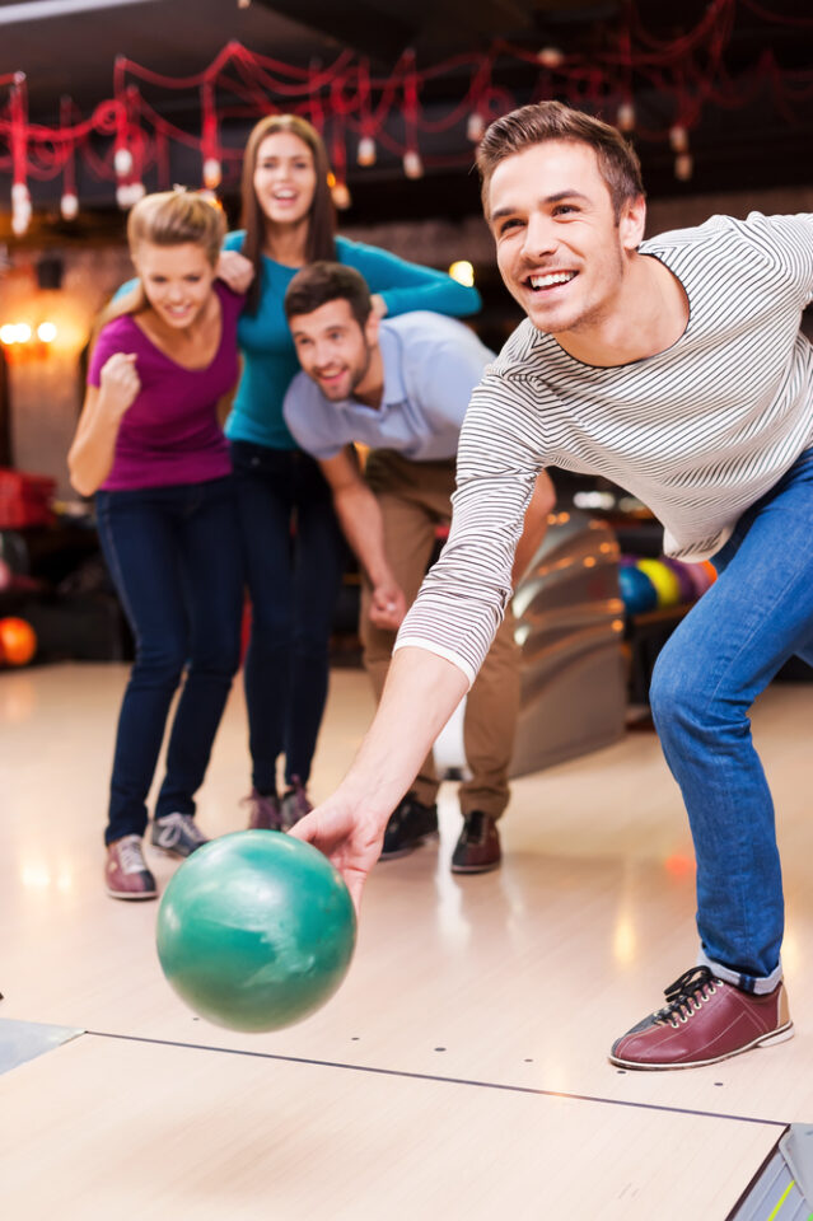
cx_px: 406
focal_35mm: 50
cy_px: 610
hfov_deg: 27.0
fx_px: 1695
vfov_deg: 39.6
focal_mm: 50
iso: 400
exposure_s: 1/60
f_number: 2.2
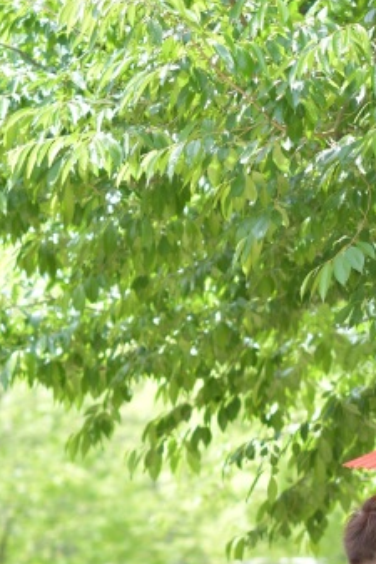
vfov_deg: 6.8
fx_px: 4736
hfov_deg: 4.5
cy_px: 384
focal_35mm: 302
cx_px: 632
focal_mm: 85
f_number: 2.8
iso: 64
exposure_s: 1/200
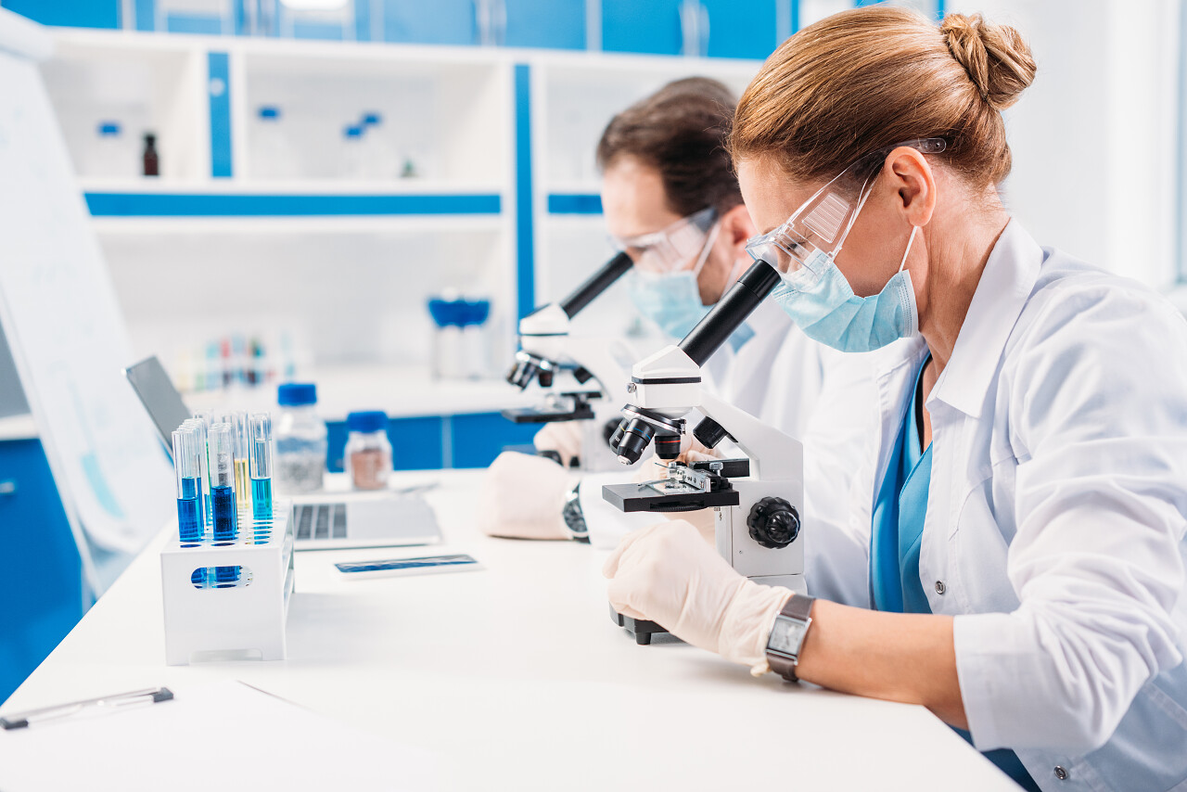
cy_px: 396
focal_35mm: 50
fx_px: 1649
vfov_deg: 27.0
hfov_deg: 39.6
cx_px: 594
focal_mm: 50
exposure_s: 1/200
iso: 320
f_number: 3.2
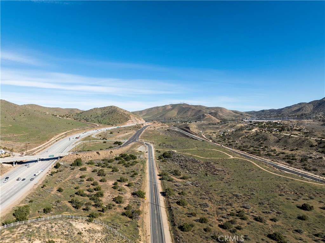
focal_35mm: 24
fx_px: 225
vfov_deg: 56.7
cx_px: 162
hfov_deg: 71.6
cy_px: 122
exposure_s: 1/800
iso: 100
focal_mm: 12.29
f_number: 4.5
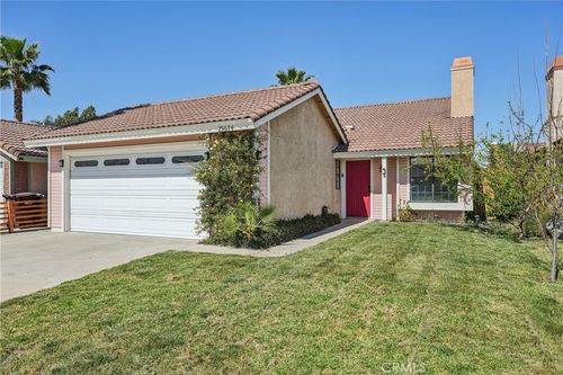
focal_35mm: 24
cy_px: 188
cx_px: 282
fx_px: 375
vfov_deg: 53.1
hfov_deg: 73.8
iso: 400
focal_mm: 24
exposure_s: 1/1500
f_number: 8
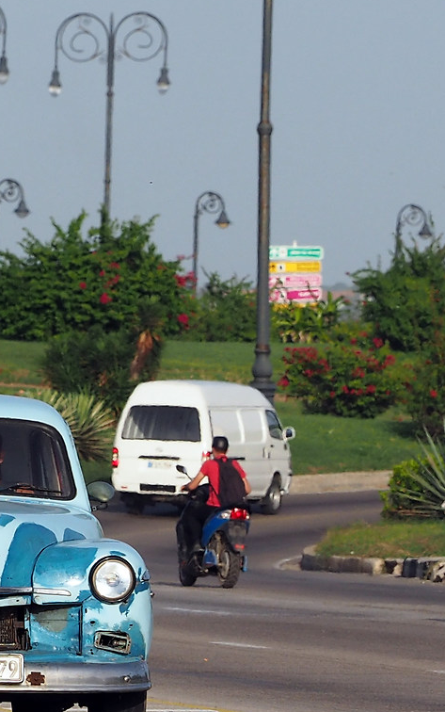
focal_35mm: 740
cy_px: 276
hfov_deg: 1.8
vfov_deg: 2.8
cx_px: 207
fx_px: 14348
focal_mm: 110
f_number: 5.6
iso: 200
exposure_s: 1/1000
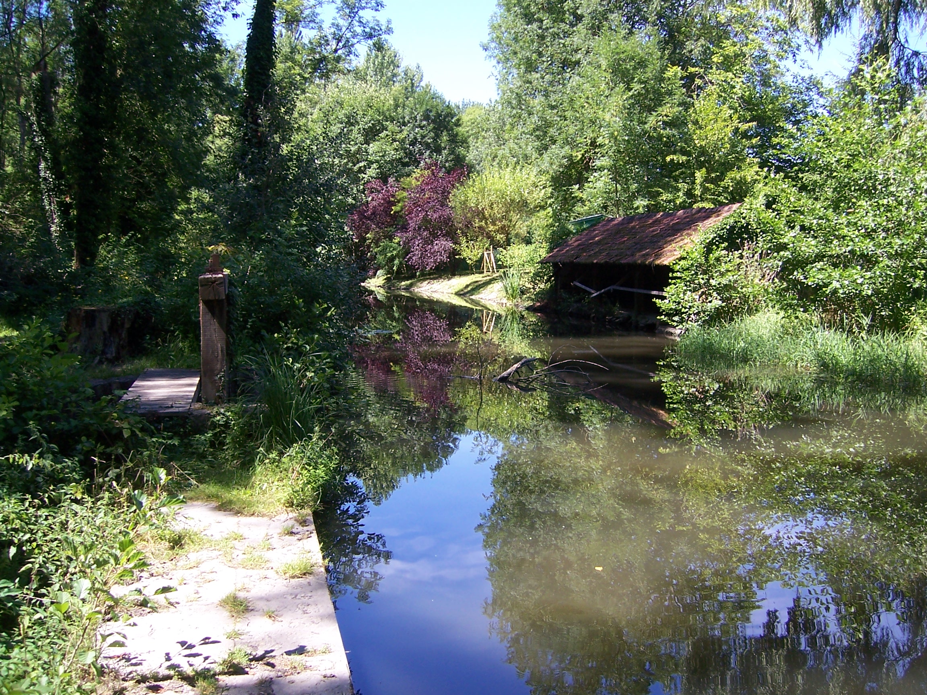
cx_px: 464
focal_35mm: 36
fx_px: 964
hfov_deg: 51.4
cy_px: 348
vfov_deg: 39.7
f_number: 3
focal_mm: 6
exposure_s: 1/350
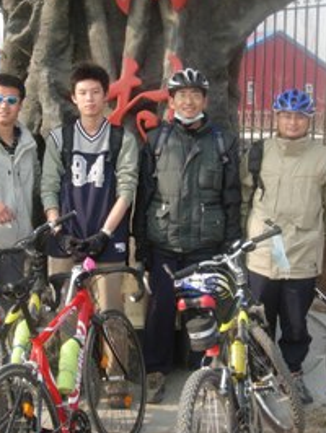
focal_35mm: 64
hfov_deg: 22.9
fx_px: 802
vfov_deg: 30.2
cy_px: 202
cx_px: 134
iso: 79
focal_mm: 7.8
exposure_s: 1/512
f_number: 2.8
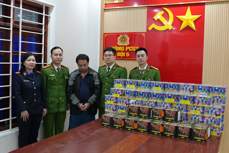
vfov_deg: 36.8
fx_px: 229
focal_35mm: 36
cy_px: 76
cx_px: 114
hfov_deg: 53.1
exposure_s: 1/160
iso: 2000
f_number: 4
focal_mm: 24
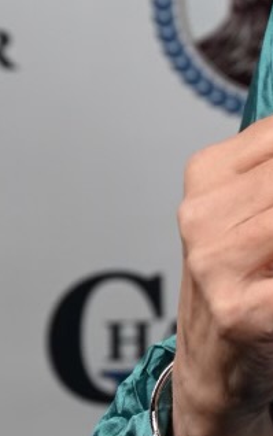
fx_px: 3520
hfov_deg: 4.3
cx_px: 691
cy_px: 53
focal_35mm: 296
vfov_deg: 7.1
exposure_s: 1/200
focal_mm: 57
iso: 250
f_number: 4.5
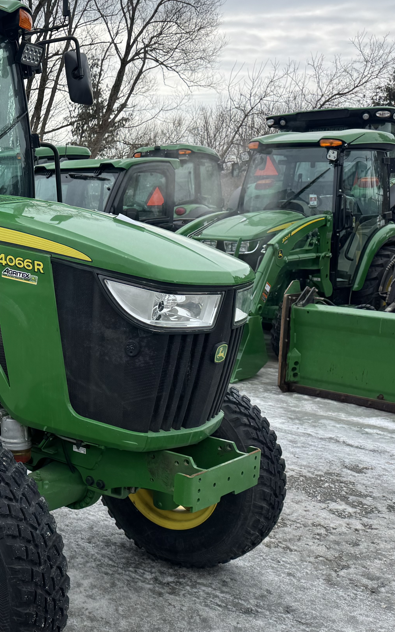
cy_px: 311
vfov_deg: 44.4
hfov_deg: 25.7
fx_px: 775
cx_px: -75
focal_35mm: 45
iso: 80
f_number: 1.78
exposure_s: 1/2959
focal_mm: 6.76
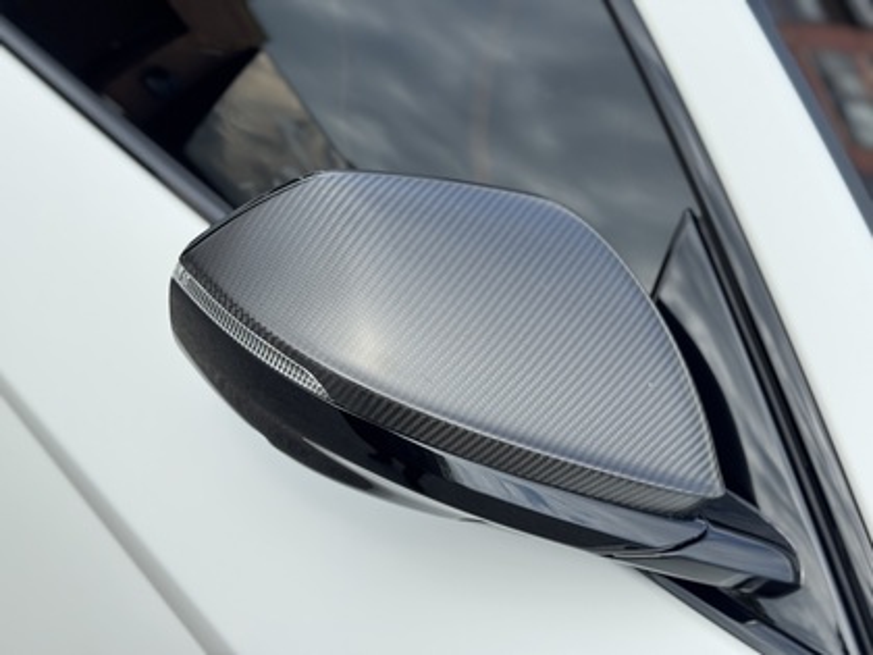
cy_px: 328
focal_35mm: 48
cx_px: 436
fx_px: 1211
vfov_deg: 30.3
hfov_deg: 39.7
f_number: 1.78
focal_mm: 6.76
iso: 64
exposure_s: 1/1312
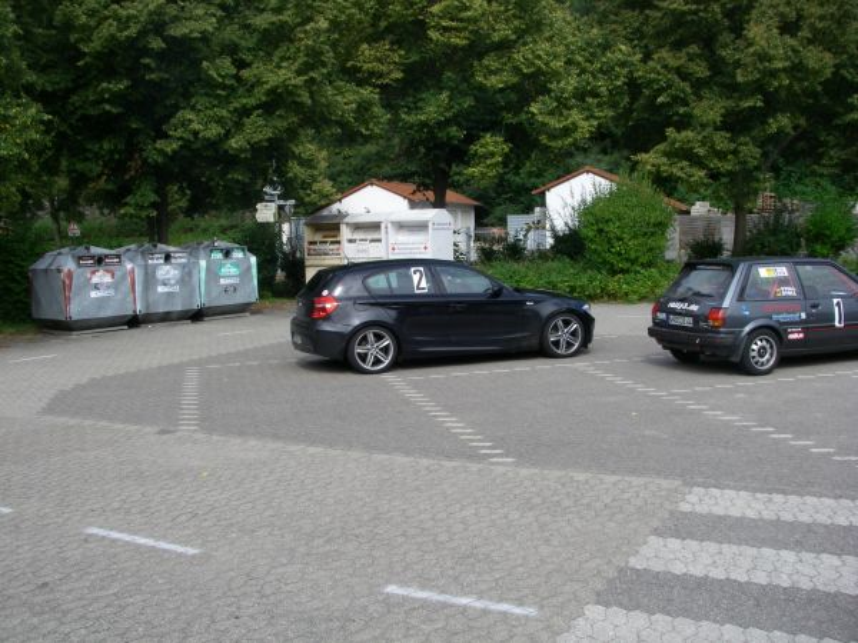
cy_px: 322
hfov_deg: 49.0
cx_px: 429
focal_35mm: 38
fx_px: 942
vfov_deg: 37.7
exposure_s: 1/160
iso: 64
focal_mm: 6.3
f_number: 6.6
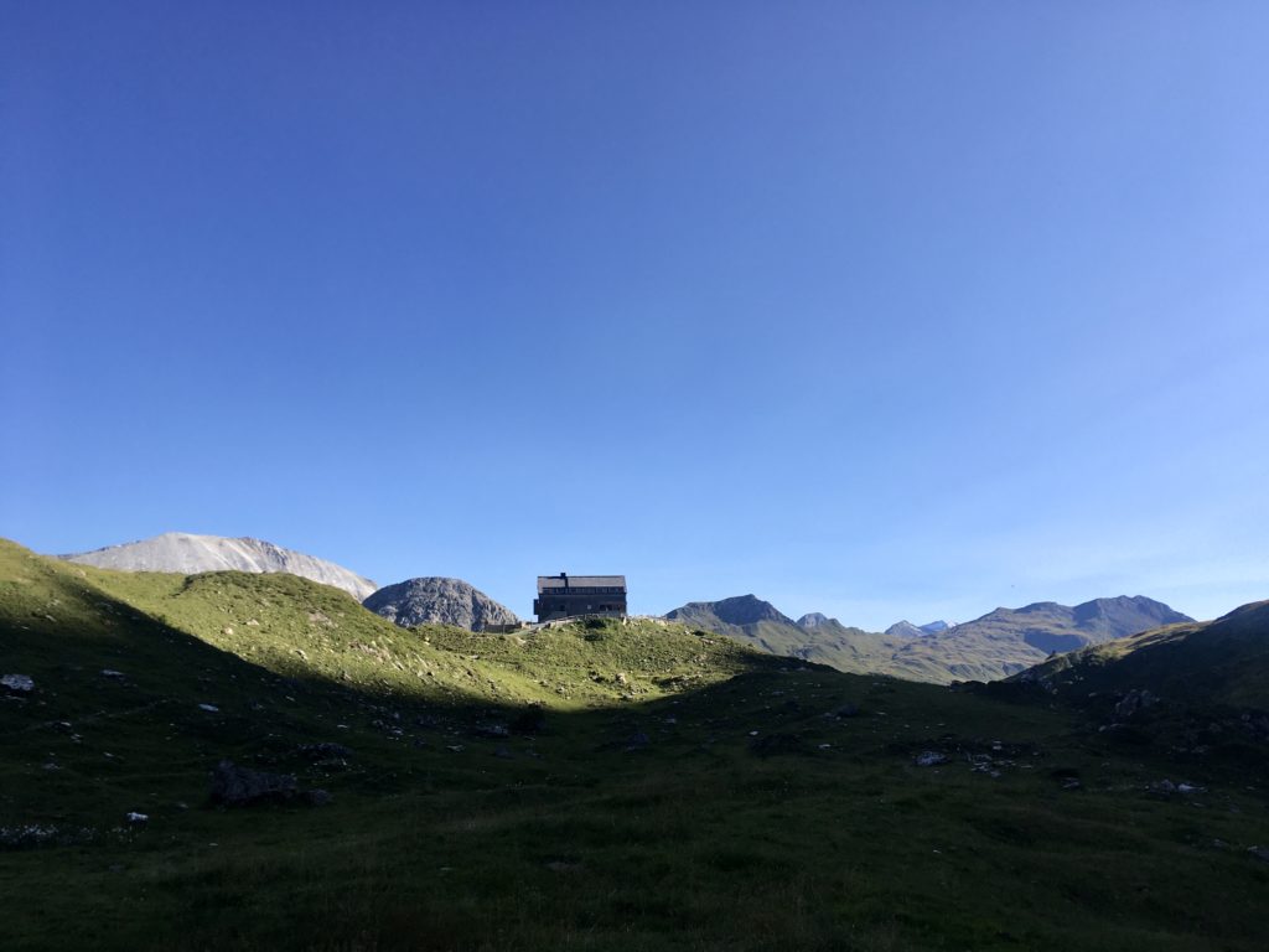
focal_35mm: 29
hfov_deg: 61.7
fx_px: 1063
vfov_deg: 48.2
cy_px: 476
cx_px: 634
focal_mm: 4.15
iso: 25
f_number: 2.2
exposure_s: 1/1083
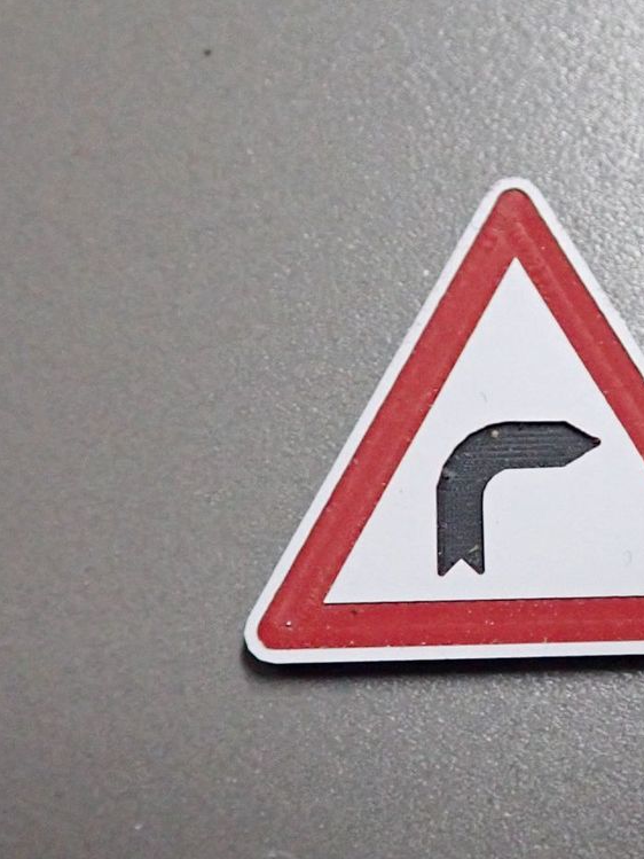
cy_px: 437
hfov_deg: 33.9
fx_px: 1017
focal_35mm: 41
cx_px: 529
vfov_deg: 45.8
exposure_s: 1/200
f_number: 2.3
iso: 640
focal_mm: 5.5
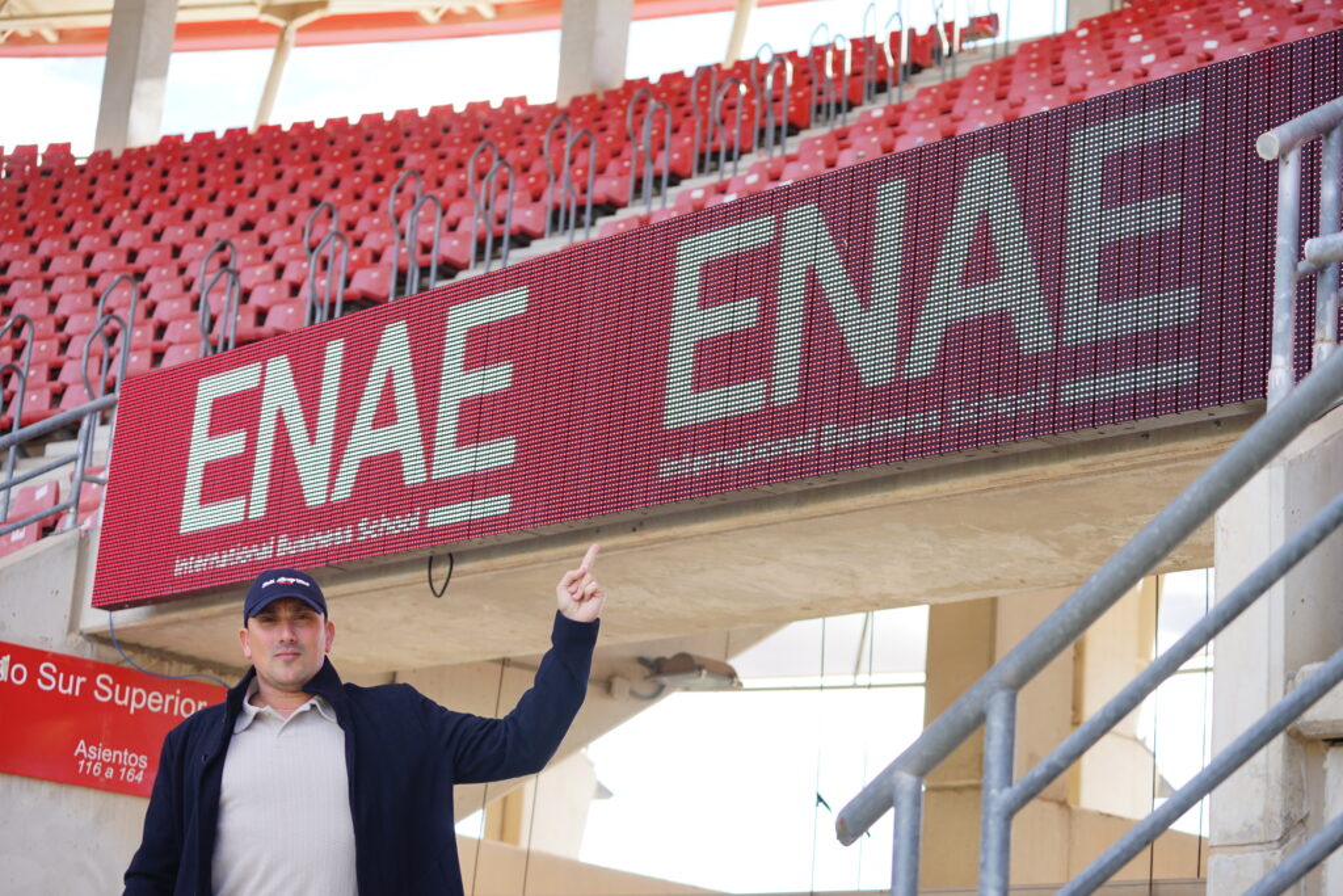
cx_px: 672
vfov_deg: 19.5
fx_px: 2612
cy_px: 448
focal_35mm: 70
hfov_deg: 28.8
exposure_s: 1/250
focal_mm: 70
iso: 160
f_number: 4.5
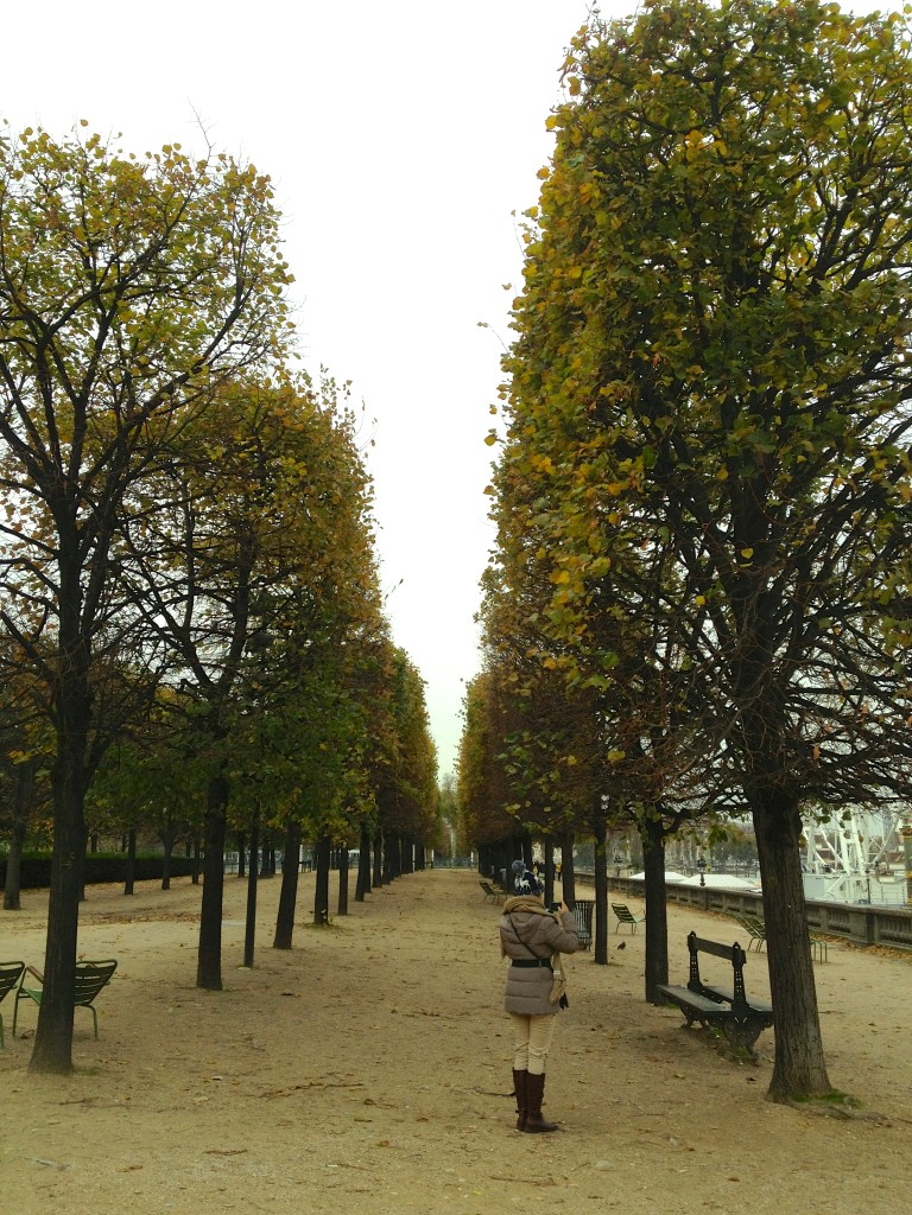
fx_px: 1229
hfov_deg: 40.7
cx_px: 456
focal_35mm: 35
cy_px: 608
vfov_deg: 52.6
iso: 50
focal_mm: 4.28
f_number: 2.4
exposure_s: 1/354
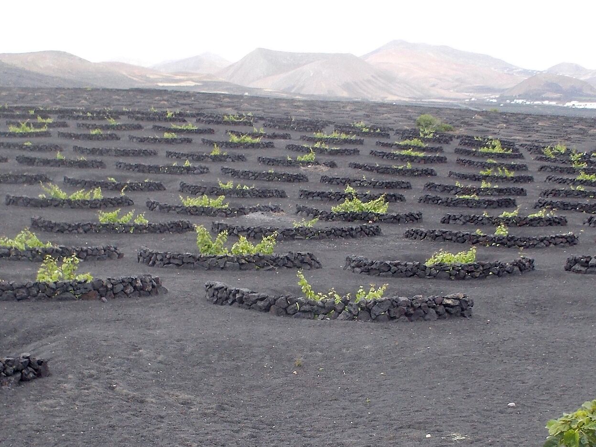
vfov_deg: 25.7
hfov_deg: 34.3
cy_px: 343
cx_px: 321
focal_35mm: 56
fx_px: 964
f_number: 3.3
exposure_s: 1/250
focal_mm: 4.1
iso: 100
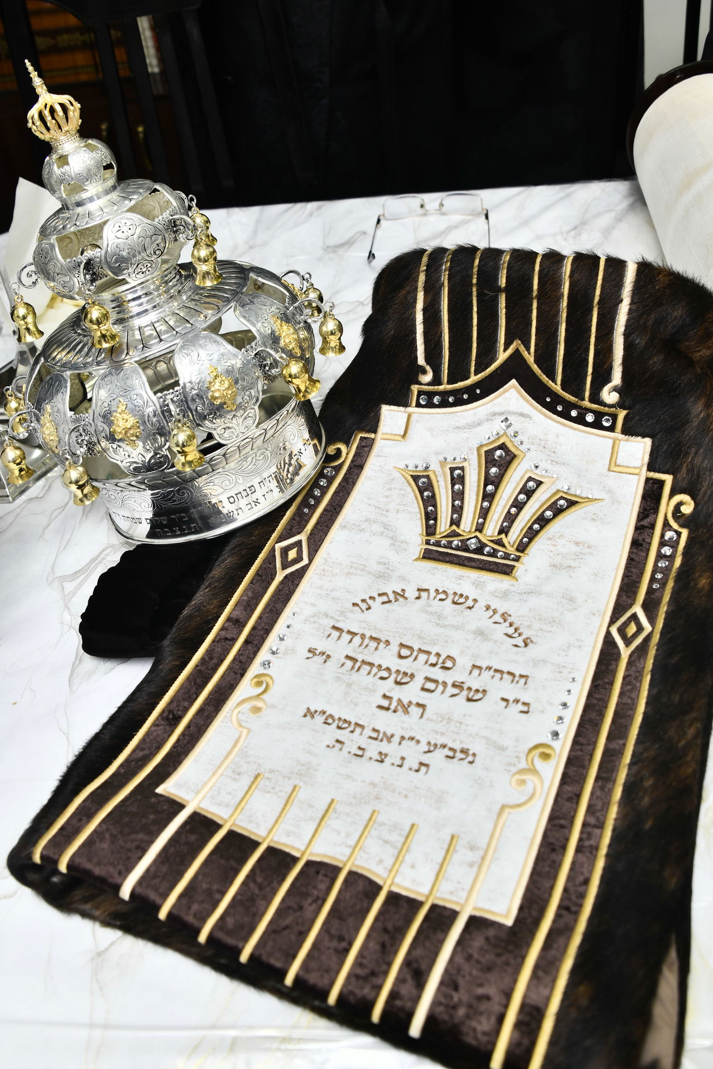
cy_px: 513
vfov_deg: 55.8
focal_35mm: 34
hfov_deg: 38.9
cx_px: 363
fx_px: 1010
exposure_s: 1/160
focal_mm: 32
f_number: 6.3
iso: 500
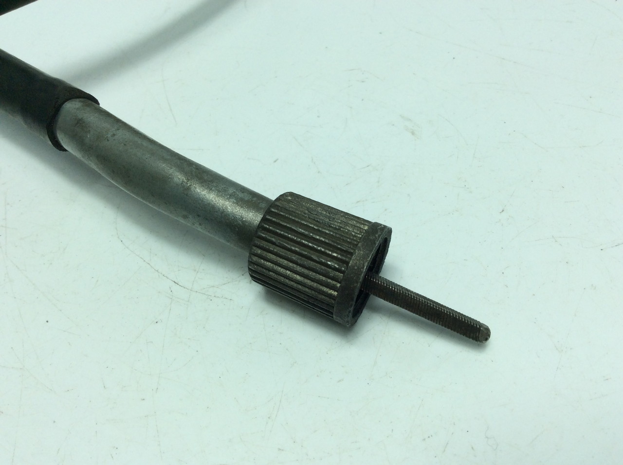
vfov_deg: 44.1
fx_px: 575
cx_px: 312
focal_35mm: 32
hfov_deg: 56.9
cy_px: 232
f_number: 2.4
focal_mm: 3.3
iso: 32
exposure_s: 1/596
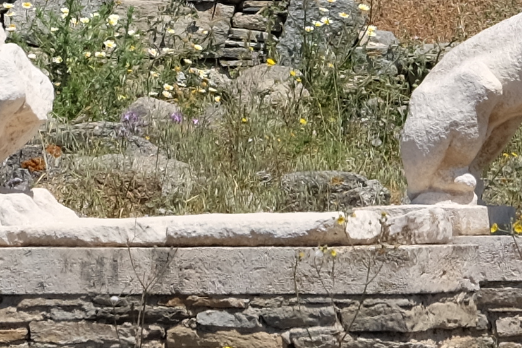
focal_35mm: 1245
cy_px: -286
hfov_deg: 1.7
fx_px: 18054
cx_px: 372
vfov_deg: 1.1
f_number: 8
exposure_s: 1/450
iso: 200
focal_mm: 140
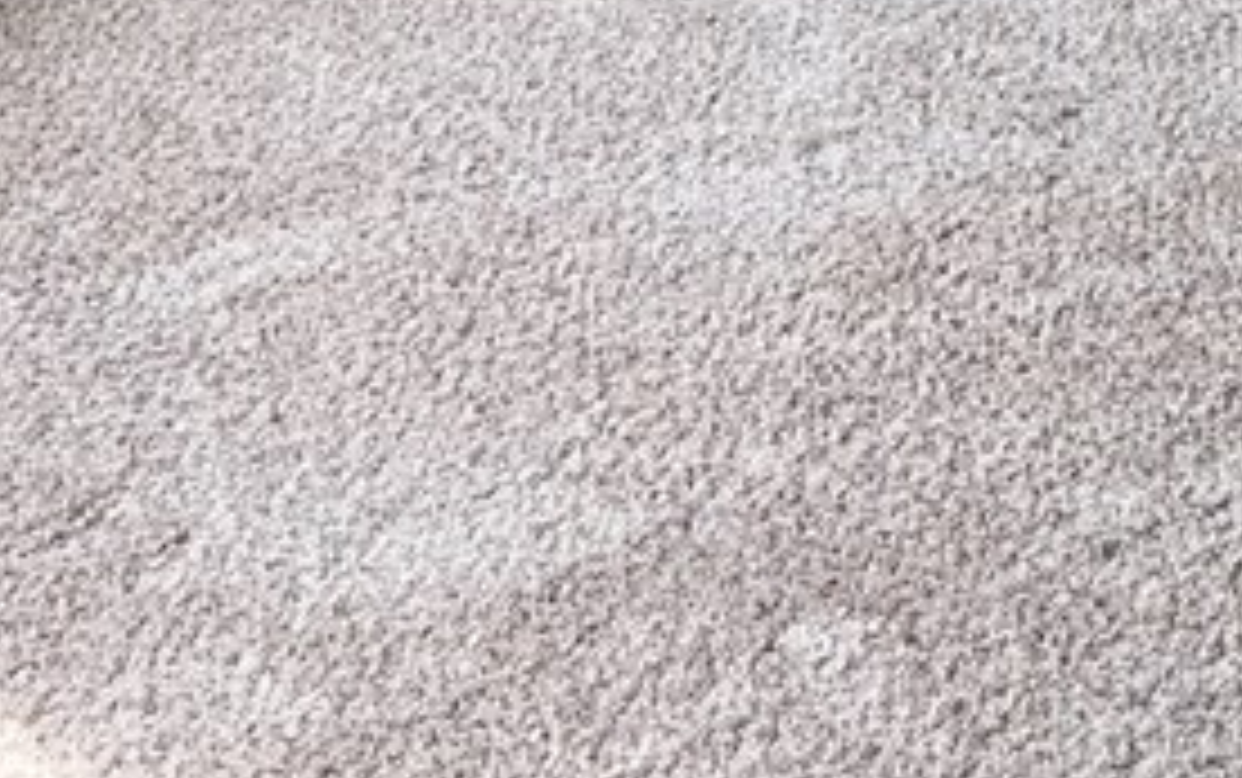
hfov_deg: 16.8
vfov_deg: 10.5
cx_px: 1778
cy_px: -787
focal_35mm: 114
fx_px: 3862
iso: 25
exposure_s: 1/120
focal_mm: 4.15
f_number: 2.2
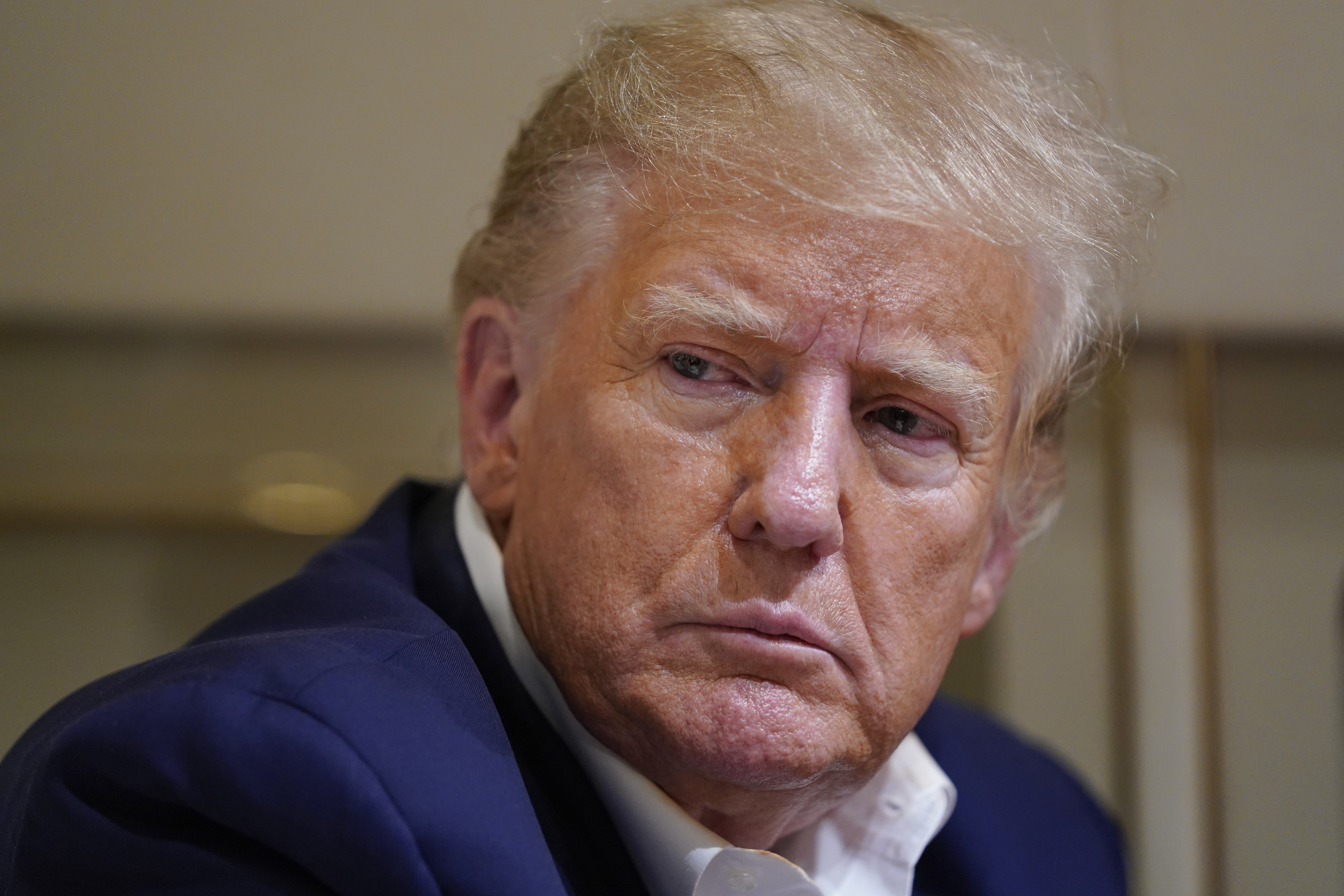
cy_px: 448
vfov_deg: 6.9
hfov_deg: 10.3
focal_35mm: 200
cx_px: 672
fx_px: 7466
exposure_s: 1/125
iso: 3200
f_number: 2.8
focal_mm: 200
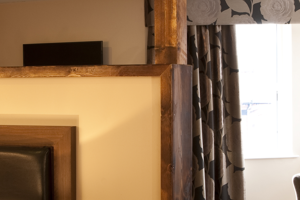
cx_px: 67
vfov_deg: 14.7
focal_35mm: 88
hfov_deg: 22.8
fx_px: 733
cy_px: 275
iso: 100
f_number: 13
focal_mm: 24
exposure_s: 2
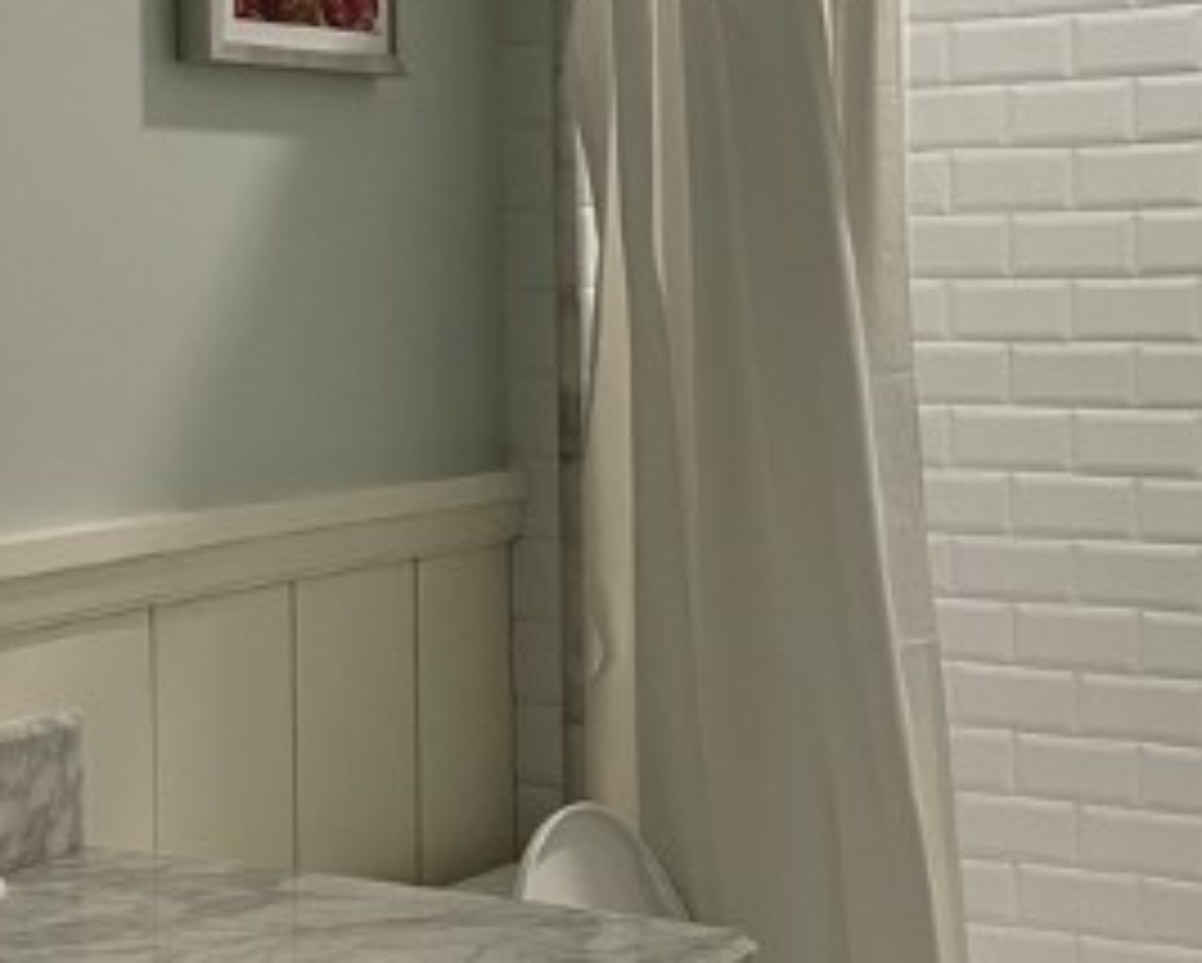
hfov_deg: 26.0
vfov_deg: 20.9
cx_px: 567
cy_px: 328
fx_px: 2599
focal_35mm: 73
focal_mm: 4.2
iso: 100
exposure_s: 1/60
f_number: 1.6
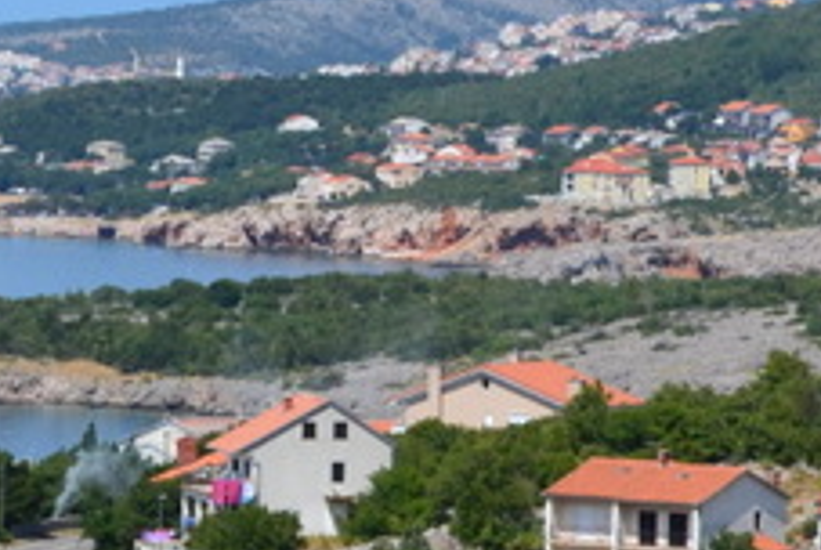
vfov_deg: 4.7
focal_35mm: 291
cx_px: -210
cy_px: 362
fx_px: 6639
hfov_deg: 7.0
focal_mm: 55
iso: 400
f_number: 11
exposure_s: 1/500
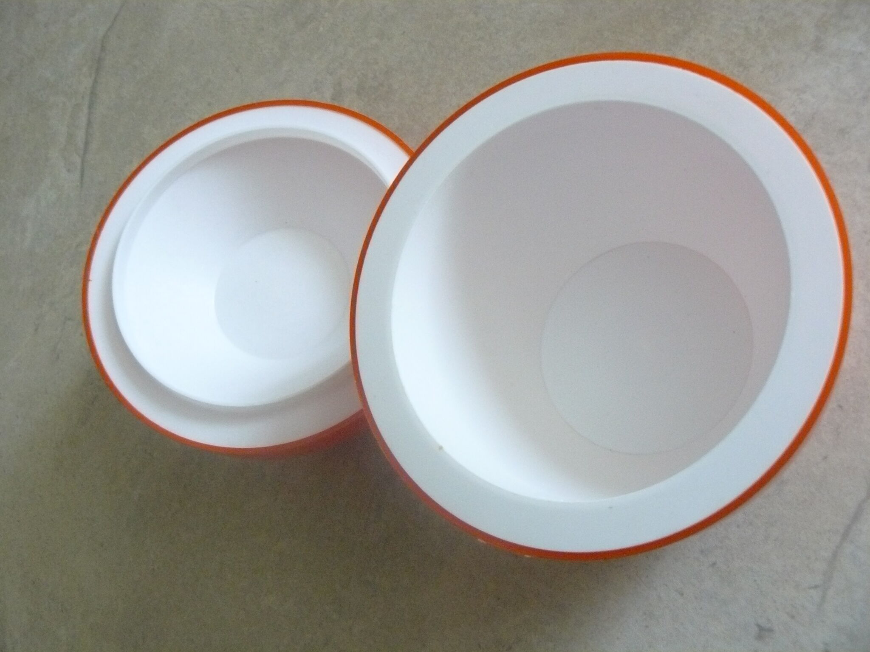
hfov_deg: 51.4
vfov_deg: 39.7
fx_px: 905
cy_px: 326
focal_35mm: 36
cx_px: 435
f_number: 2.8
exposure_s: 1/40
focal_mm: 6
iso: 400
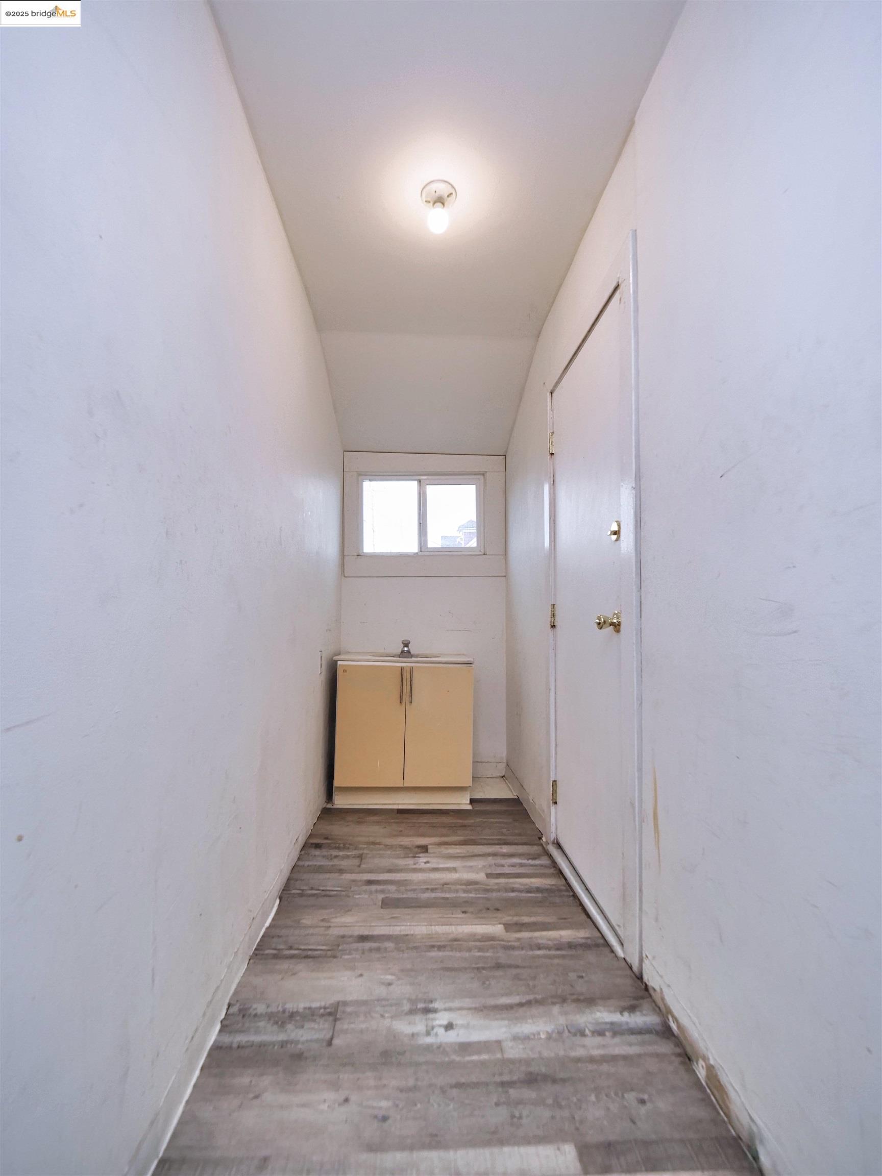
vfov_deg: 102.1
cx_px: 441
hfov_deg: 85.7
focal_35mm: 14
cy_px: 588
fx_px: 476
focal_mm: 7
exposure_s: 1/160
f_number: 4
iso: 800
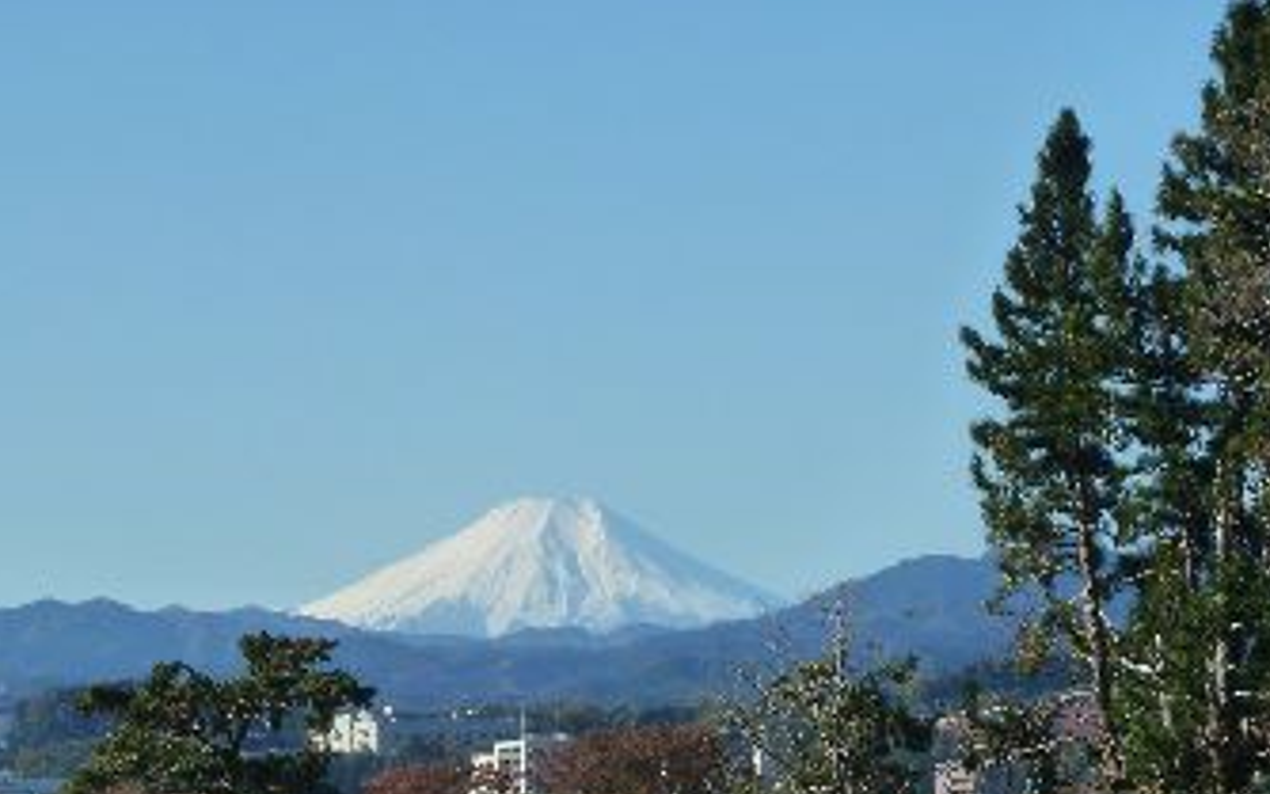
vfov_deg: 5.7
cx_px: 548
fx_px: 7998
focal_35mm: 231
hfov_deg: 9.1
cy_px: 501
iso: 125
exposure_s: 1/320
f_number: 4.5
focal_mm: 29.9
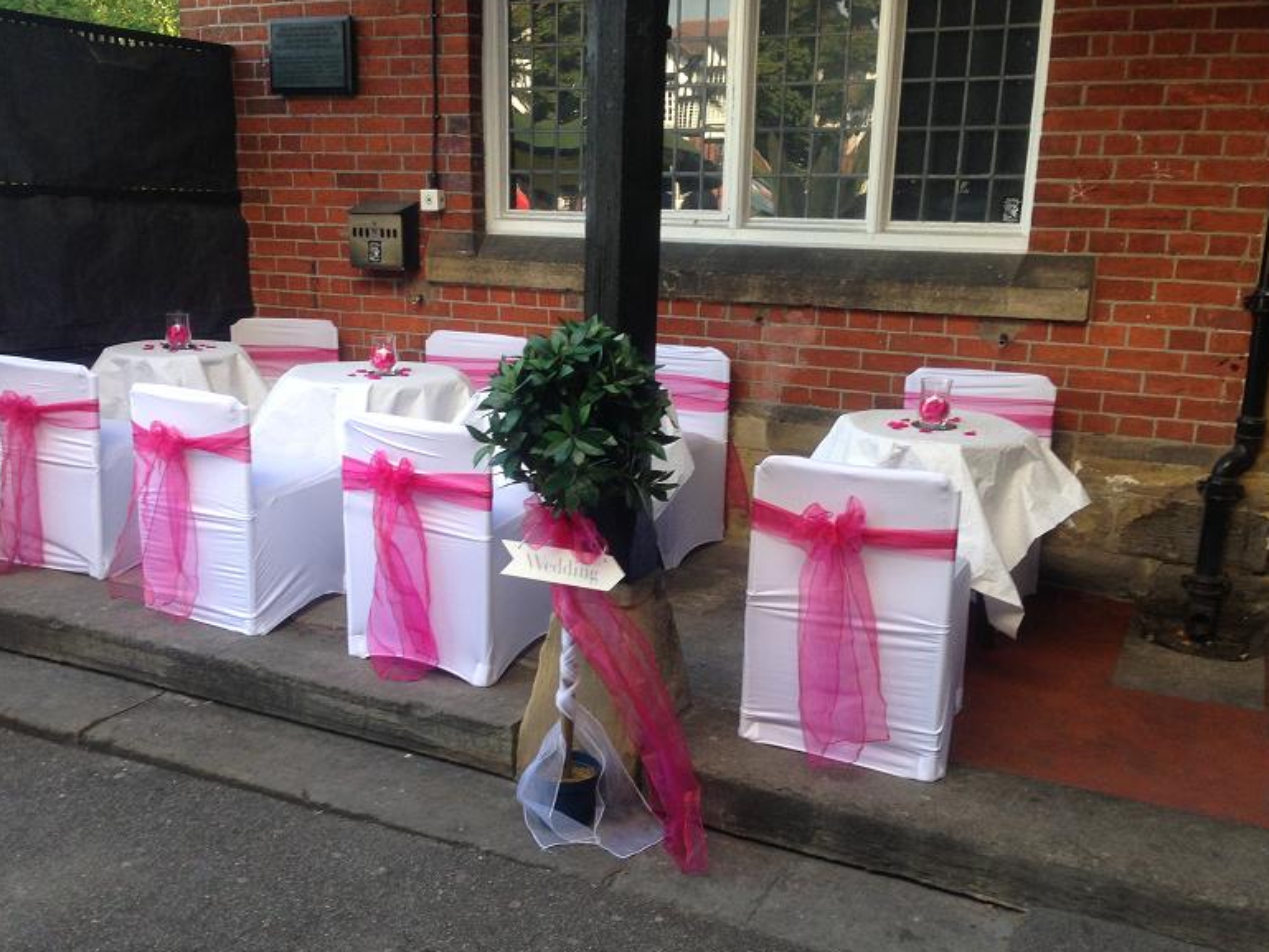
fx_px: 1283
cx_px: 616
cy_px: 488
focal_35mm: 35
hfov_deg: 52.6
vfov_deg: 40.7
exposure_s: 1/120
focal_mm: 4.13
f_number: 2.4
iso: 64
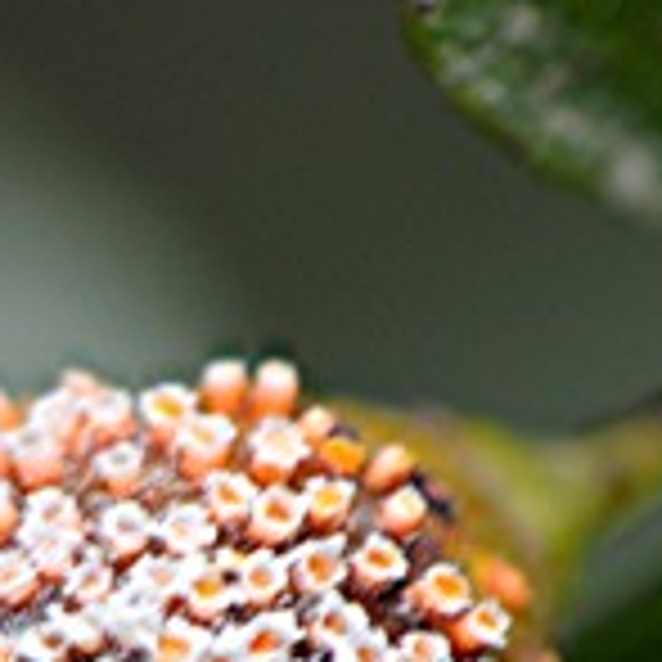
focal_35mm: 726
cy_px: 790
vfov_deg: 2.4
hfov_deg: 2.4
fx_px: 15715
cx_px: 9
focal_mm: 105
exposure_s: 1/60
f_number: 10
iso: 200
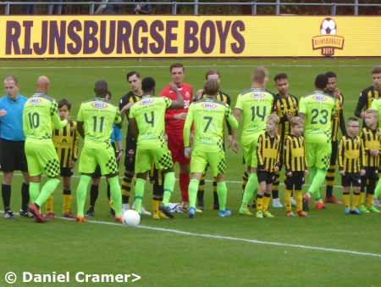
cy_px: 144
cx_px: 190
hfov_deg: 4.0
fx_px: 5506
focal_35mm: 500
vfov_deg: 3.0
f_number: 6
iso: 250
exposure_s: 1/100
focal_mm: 89.6
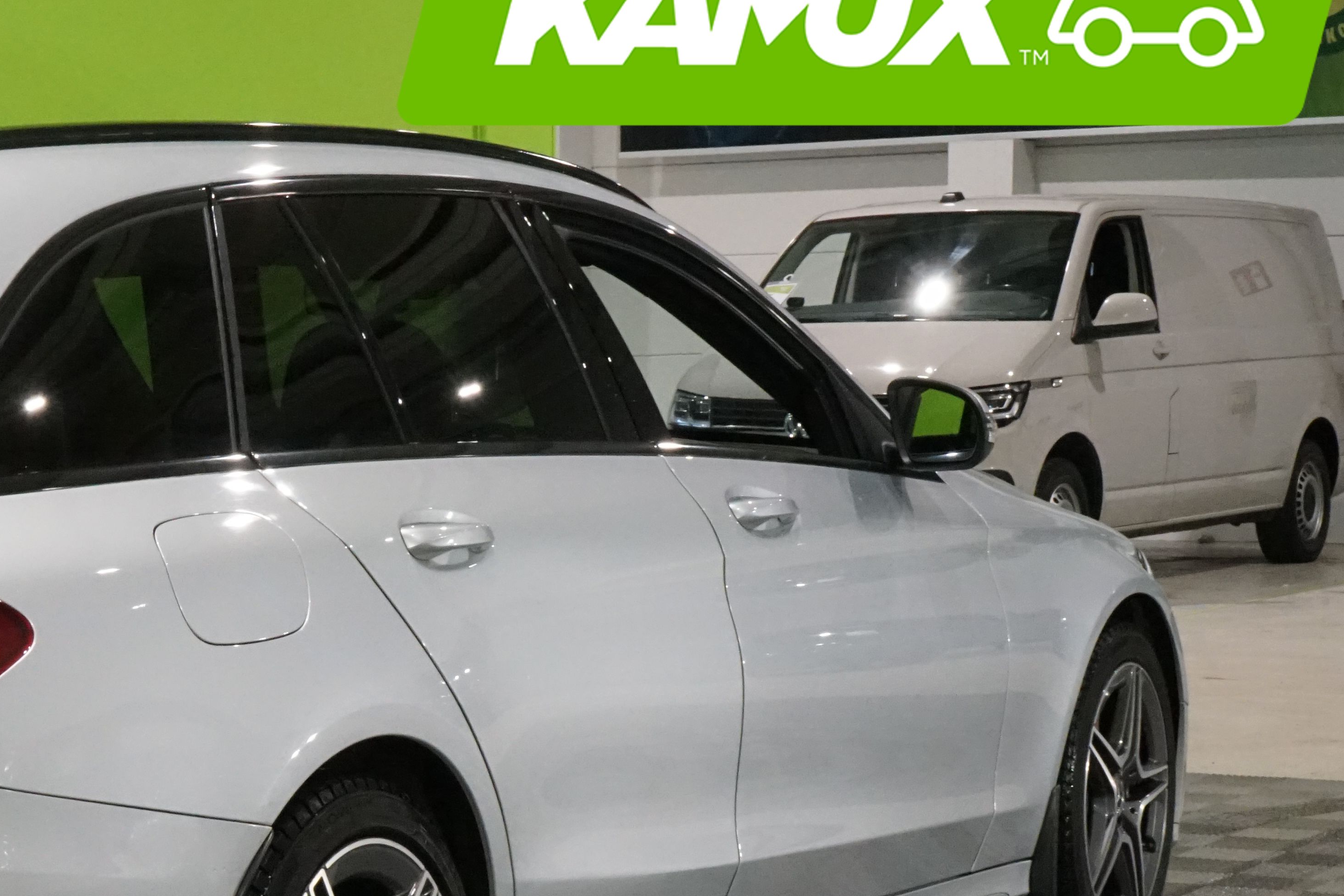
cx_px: 52
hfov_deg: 21.5
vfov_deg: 14.8
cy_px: 717
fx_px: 3435
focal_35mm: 92
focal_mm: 45
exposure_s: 1/20
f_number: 29
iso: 6400
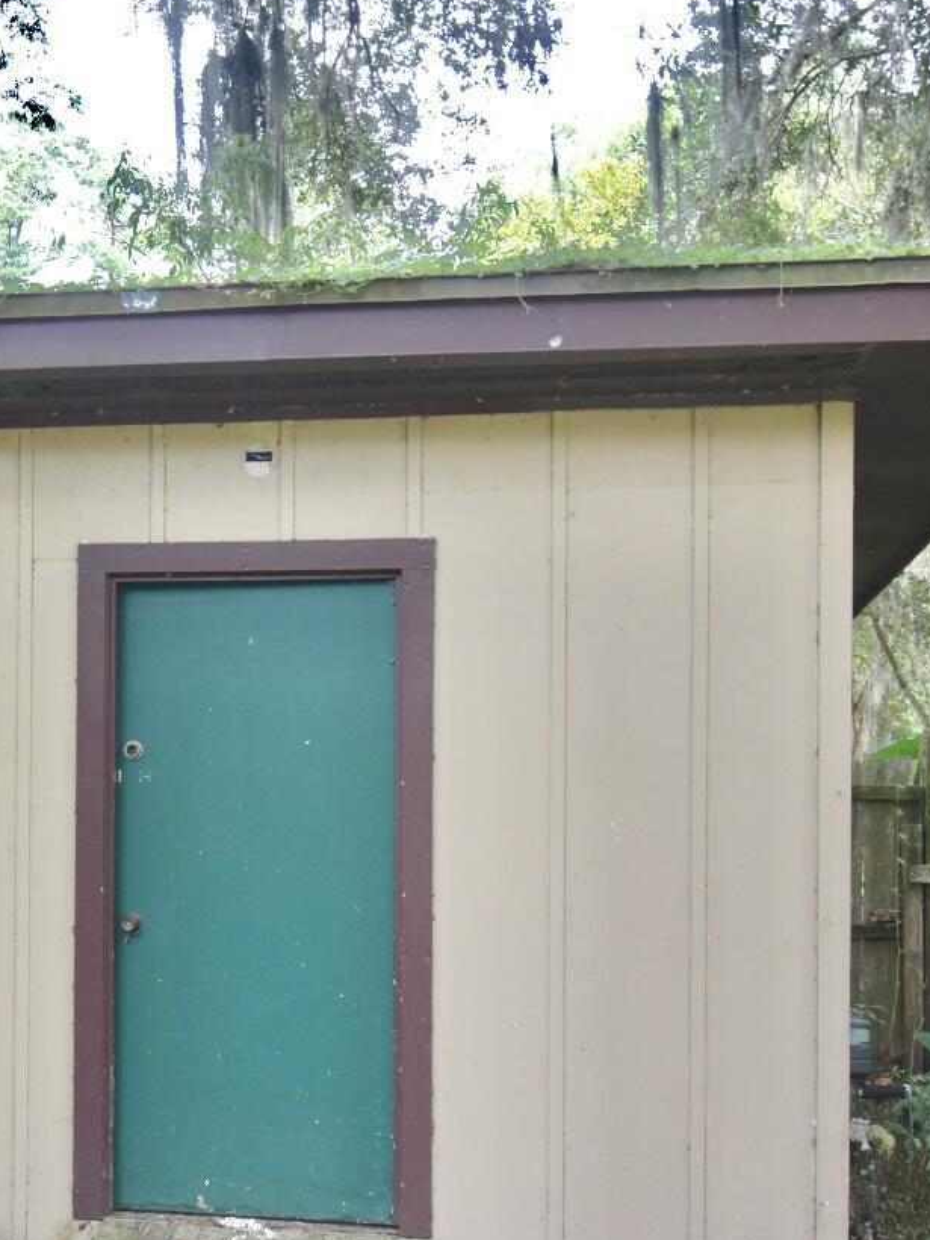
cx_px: 33
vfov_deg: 33.6
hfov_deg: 24.6
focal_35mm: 57
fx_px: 2042
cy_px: 770
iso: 400
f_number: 5.6
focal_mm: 20
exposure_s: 1/80
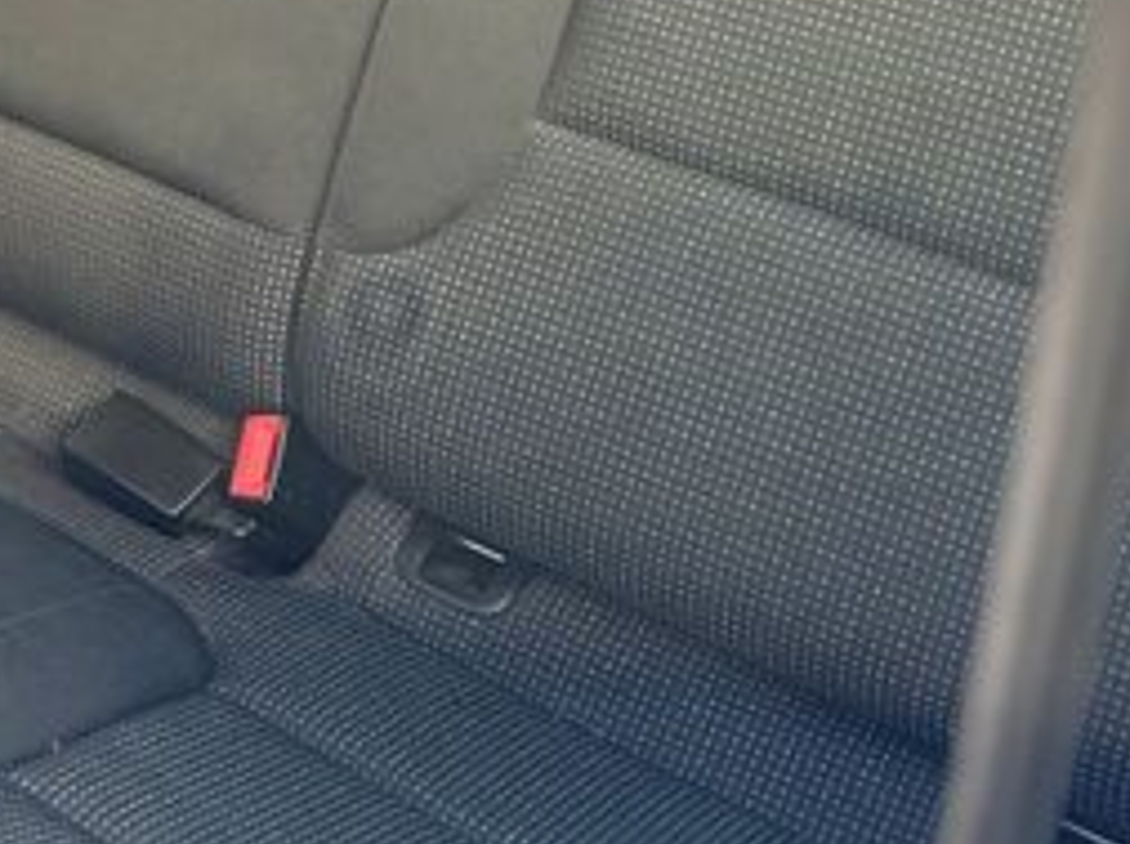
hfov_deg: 23.9
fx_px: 2477
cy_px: -13
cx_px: -143
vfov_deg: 18.8
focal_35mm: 76
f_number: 1.78
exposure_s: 1/121
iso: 100
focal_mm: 6.86
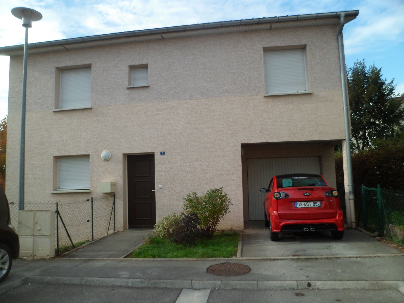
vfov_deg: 53.1
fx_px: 303
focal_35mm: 26
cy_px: 152
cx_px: 202
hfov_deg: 67.3
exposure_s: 1/500
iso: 80
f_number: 3.3
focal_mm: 4.9
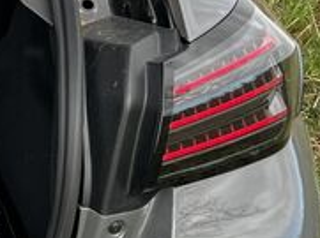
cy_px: 123
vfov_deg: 12.0
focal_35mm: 123
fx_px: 1135
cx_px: -332
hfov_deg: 13.6
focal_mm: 5.7
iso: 50
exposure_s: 1/536
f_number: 1.5
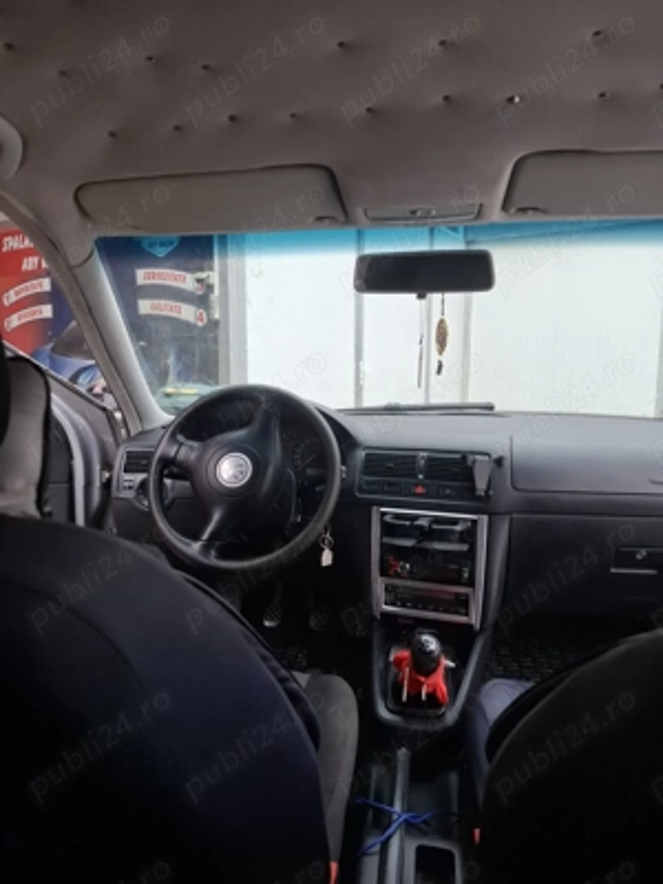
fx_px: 587
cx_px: 332
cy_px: 442
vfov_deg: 73.9
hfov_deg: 58.9
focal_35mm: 23
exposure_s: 1/248
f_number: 1.8
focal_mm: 5.54
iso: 50
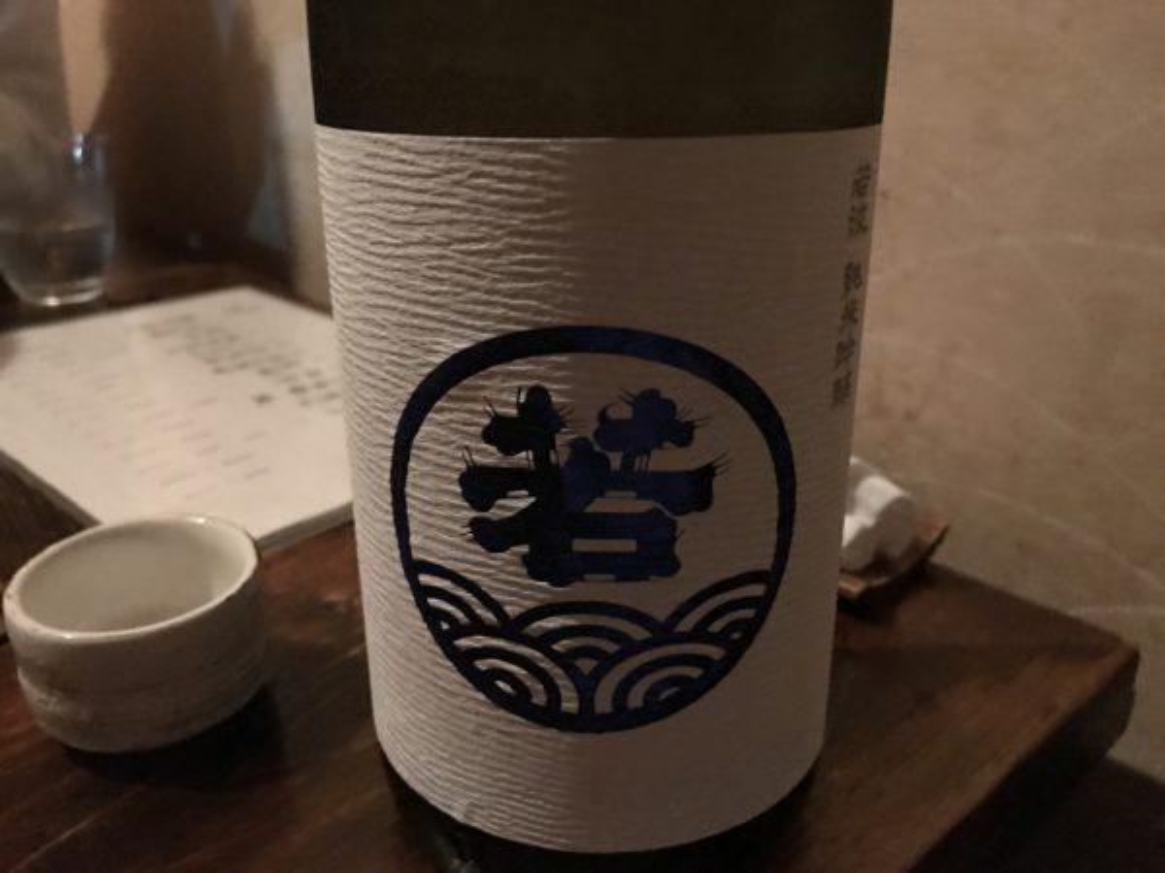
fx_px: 942
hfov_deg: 63.4
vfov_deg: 49.7
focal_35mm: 28
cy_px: 436
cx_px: 582
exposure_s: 1/4
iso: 250
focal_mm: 3.99
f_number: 1.8
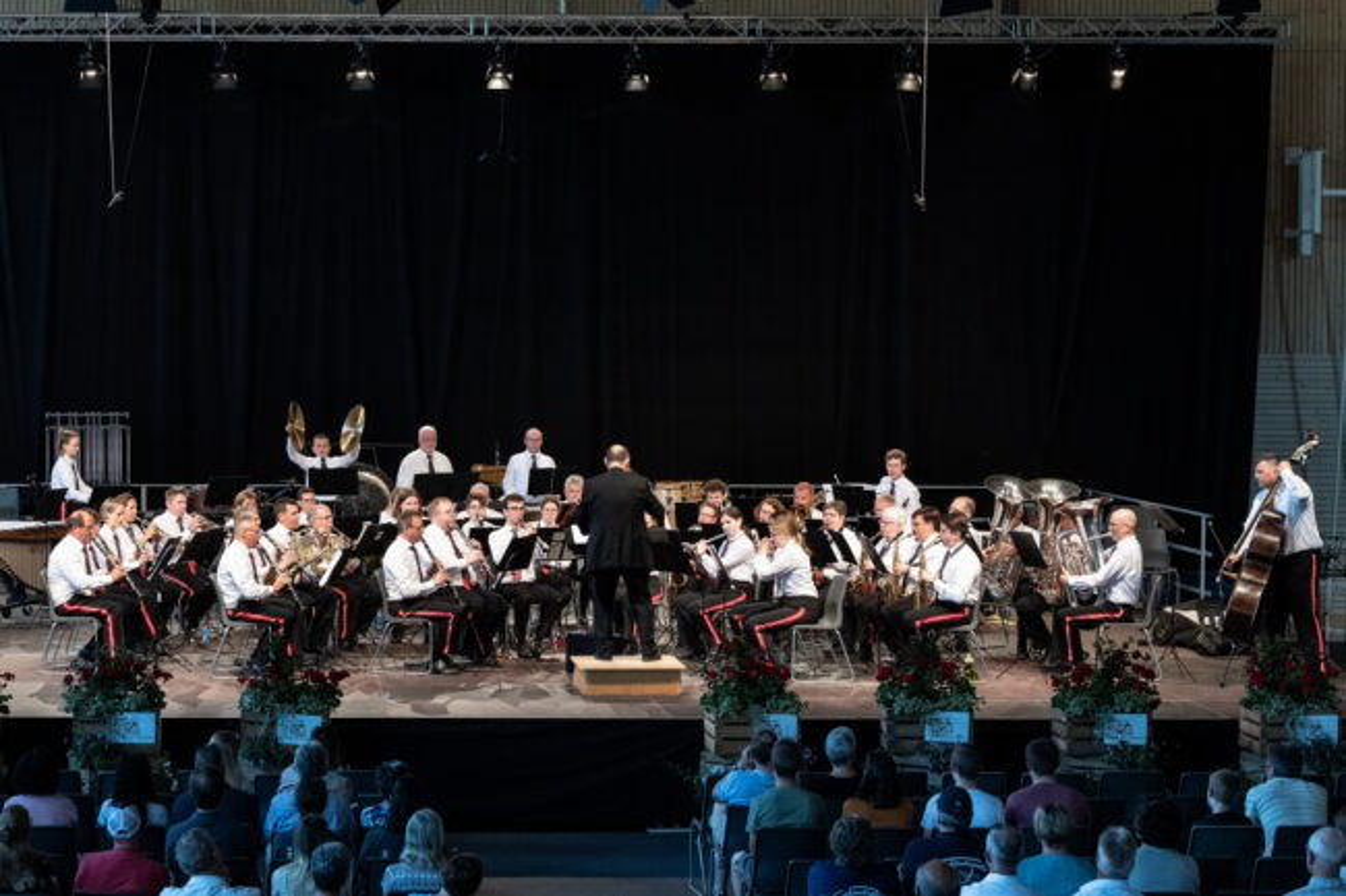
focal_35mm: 80
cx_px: 673
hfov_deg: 25.4
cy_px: 448
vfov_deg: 17.1
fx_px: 2990
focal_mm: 80
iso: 4000
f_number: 8
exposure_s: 1/125
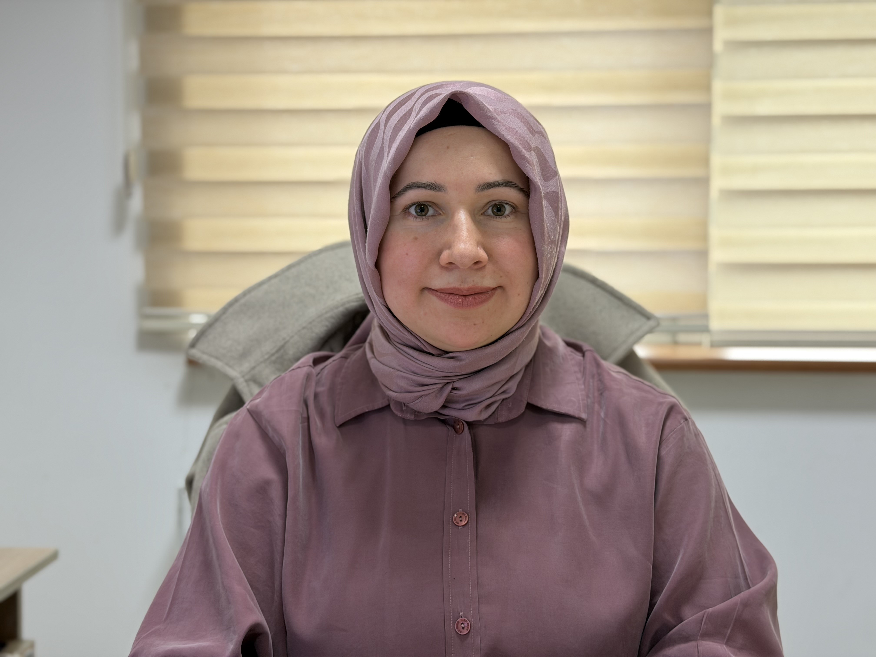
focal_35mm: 48
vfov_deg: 30.3
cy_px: 328
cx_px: 438
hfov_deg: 39.7
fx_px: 1215
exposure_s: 1/50
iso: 125
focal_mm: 6.76
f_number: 1.78
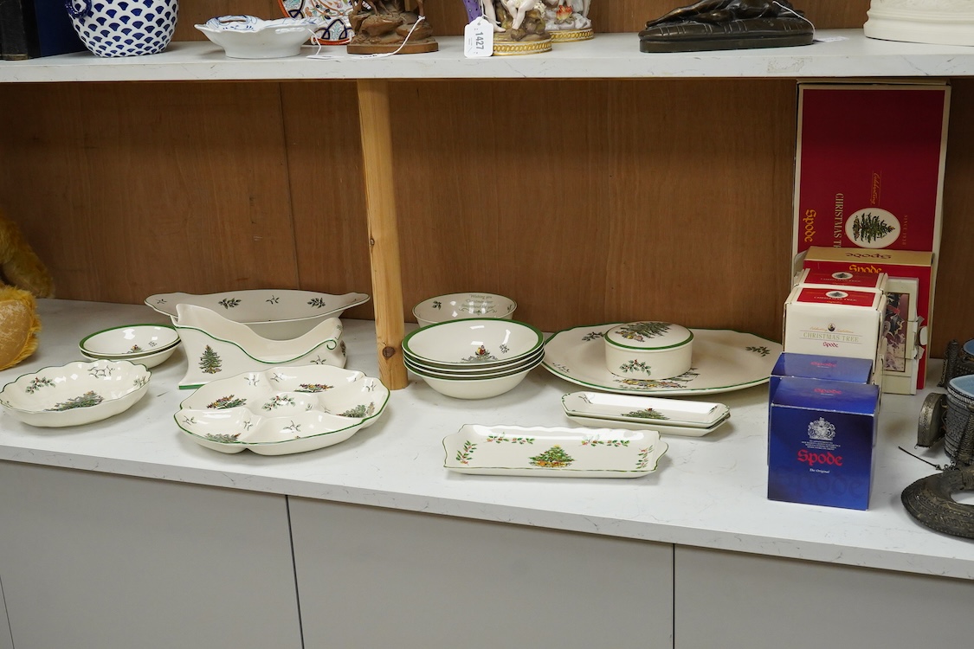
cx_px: 487
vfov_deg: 29.9
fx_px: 1217
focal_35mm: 45
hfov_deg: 43.6
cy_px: 324
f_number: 11
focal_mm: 30
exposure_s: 1/200
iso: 2500
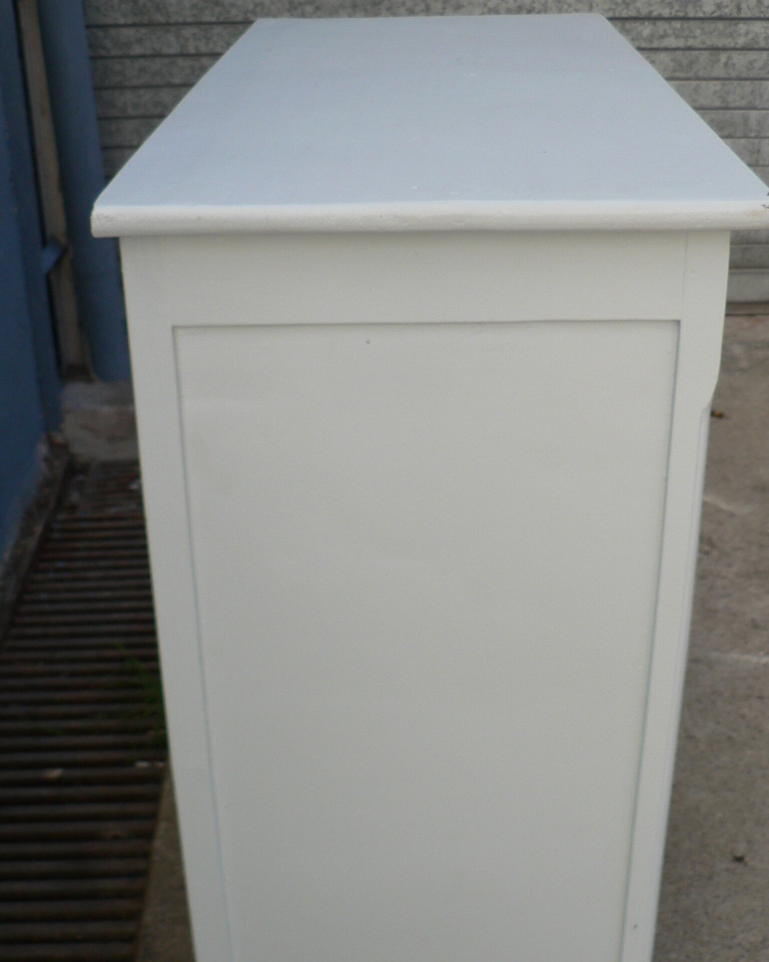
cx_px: 393
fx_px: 1337
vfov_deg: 39.2
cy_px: 625
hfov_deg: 32.1
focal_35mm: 47
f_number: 2.8
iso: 80
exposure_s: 1/320
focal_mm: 6
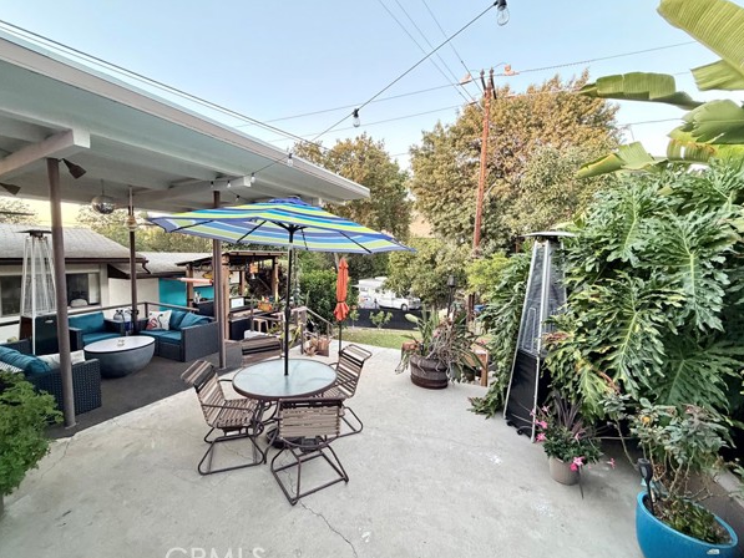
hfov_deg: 98.1
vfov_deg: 81.8
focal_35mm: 15
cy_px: 278
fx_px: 322
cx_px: 351
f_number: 2.2
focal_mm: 2.22
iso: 400
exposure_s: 1/60
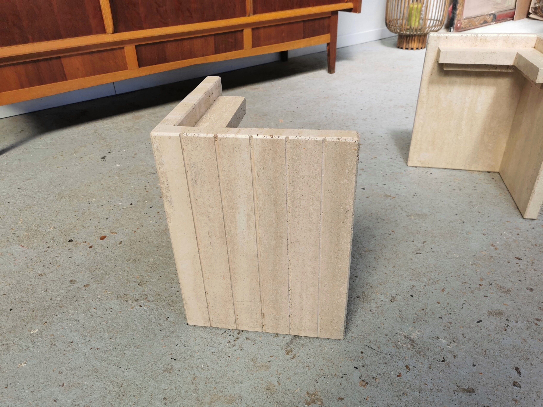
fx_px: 424
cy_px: 204
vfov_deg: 51.4
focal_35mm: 27
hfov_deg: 65.3
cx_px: 272
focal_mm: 5.58
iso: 50
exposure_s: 1/383
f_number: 1.8
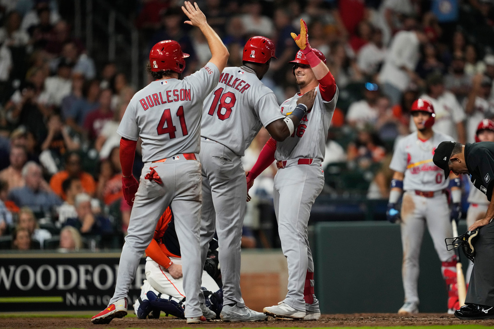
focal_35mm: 400
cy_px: 164
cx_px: 247
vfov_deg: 3.4
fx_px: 5487
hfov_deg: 5.2
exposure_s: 1/2500
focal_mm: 400
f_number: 2.8
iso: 3200
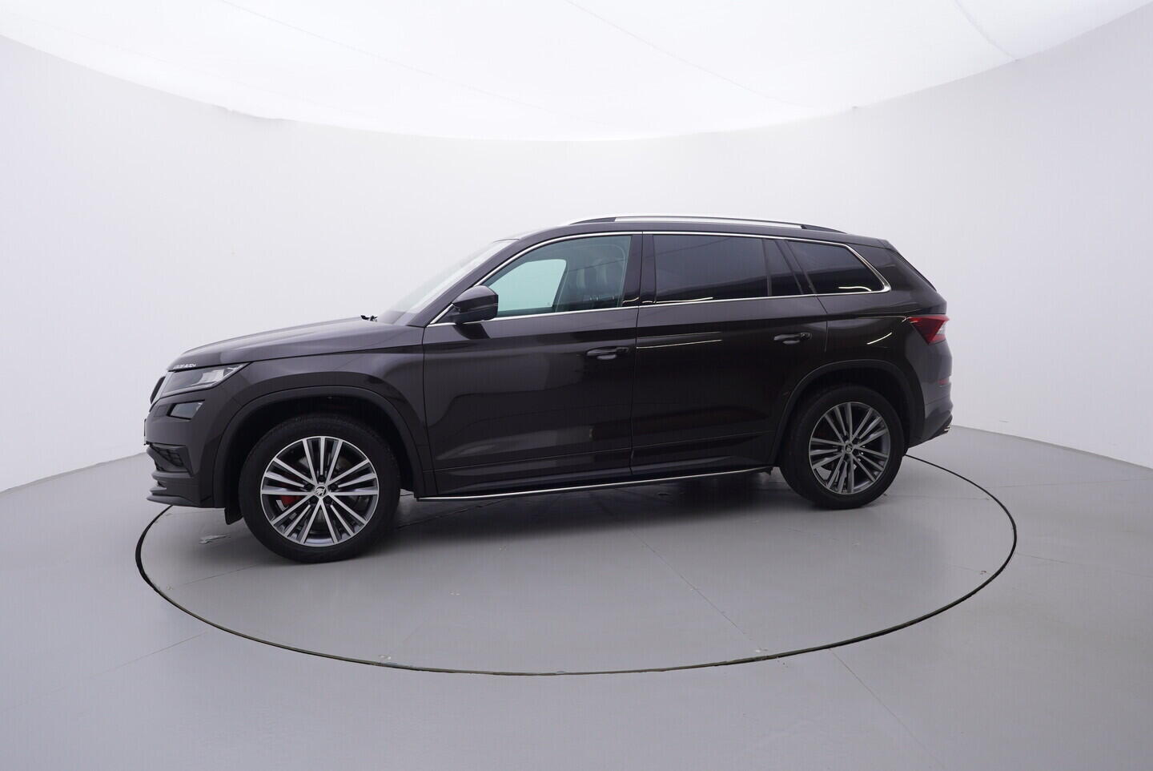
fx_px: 721
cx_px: 576
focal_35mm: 22
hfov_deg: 77.3
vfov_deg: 56.2
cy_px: 386
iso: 200
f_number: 5
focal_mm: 15
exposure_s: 1/80
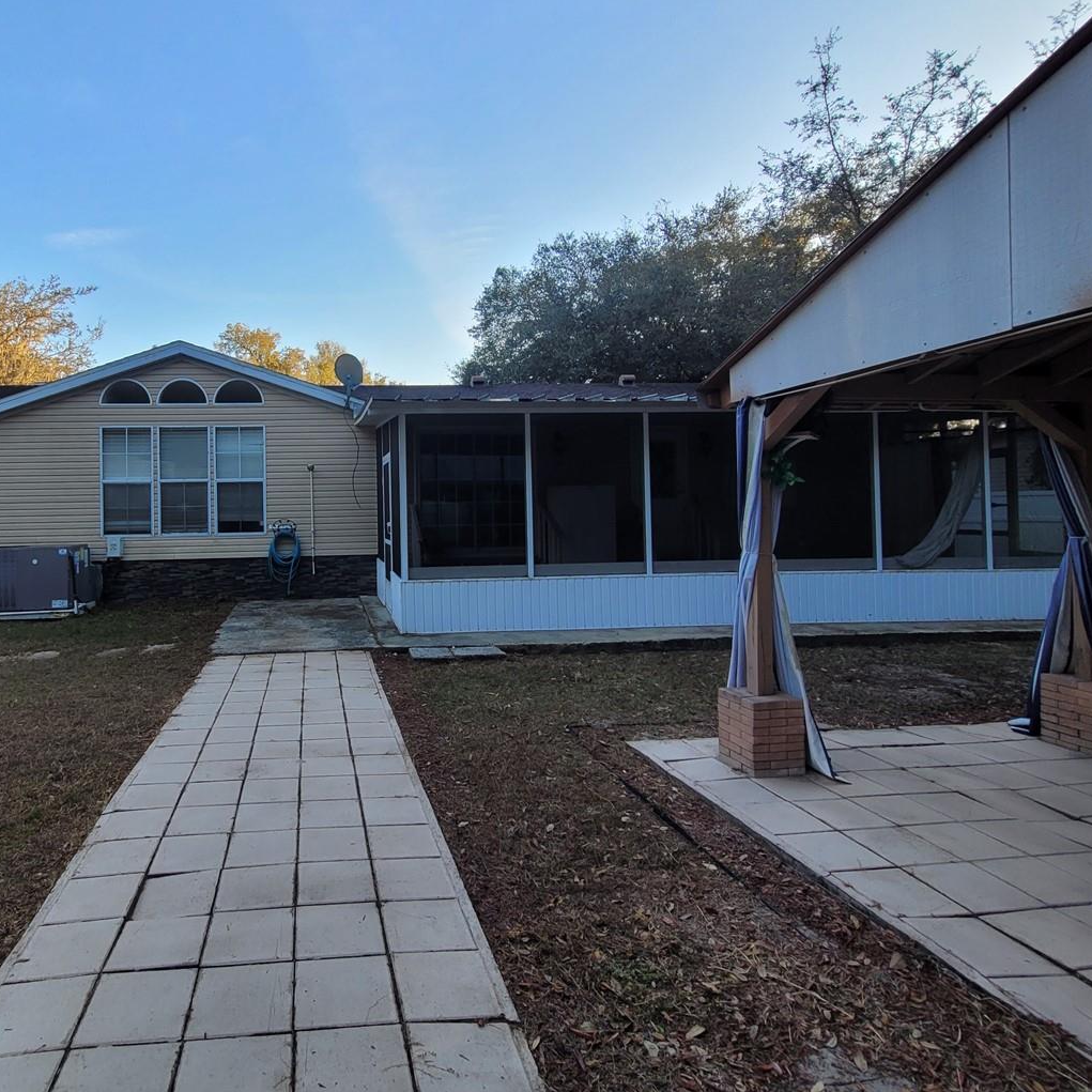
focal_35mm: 18
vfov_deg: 80.6
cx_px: 369
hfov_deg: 78.2
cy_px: 503
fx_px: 642
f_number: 2.2
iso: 40
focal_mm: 1.74
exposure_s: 1/242
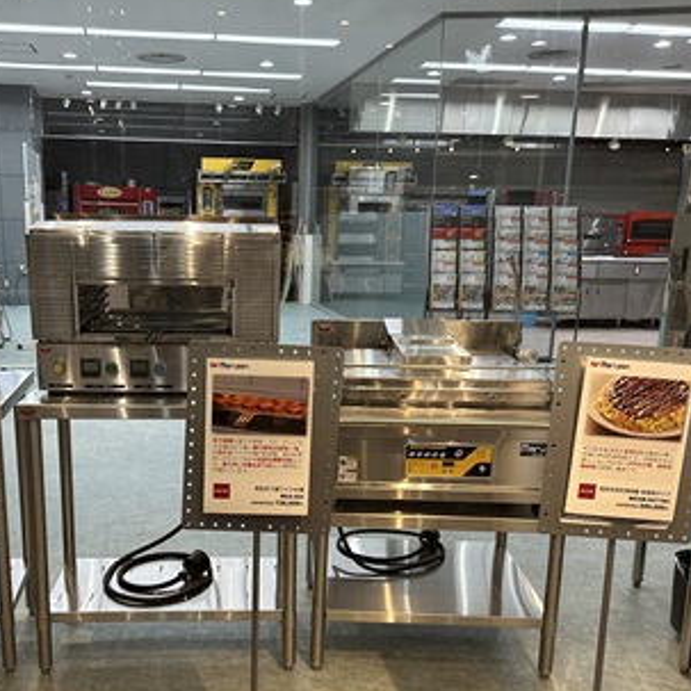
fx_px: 790
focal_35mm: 35
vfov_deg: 47.0
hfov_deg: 46.8
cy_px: 412
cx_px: 262
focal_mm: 6.86
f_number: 1.78
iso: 125
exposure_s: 1/100
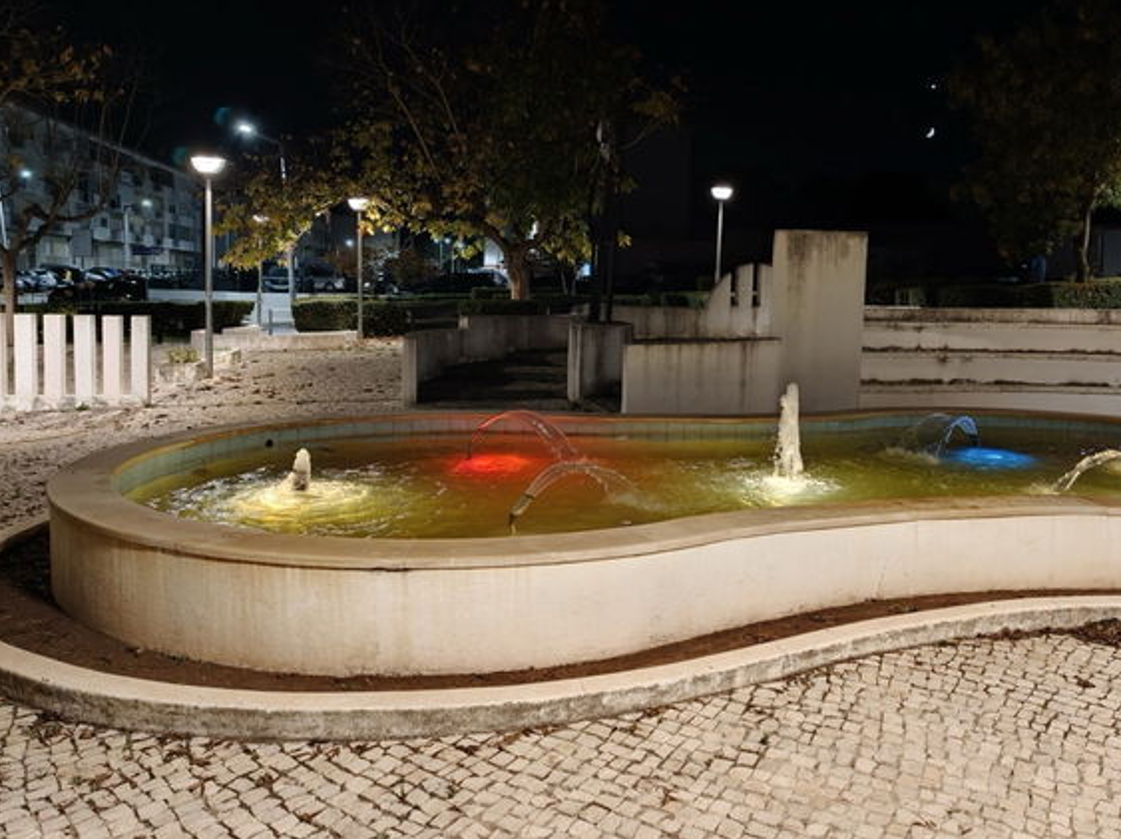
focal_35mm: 28
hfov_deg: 63.2
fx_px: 906
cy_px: 364
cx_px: 644
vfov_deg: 49.5
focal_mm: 6.75
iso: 2000
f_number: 1.5
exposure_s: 1/50
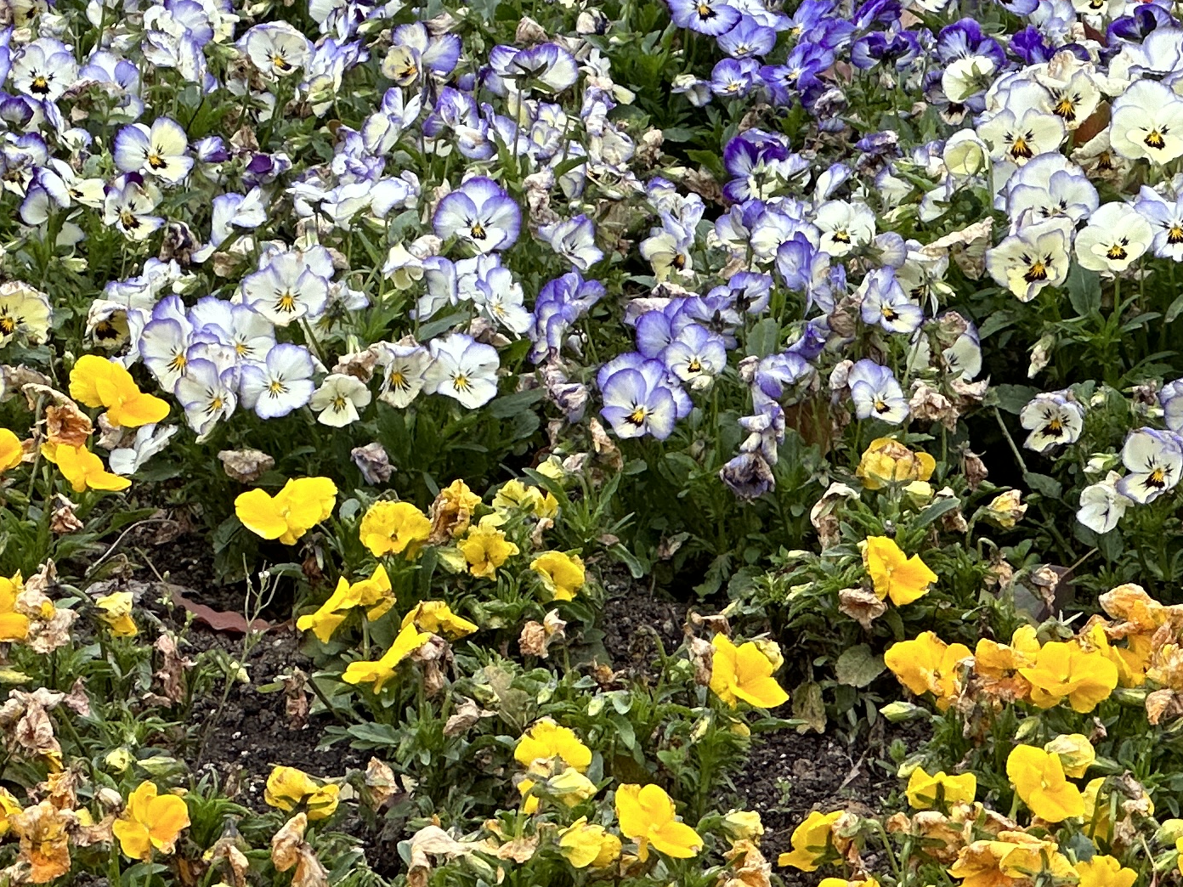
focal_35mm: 223
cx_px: 89
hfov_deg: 8.8
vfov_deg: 6.7
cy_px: 302
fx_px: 7621
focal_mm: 9
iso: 50
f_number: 2.8
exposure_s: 1/99
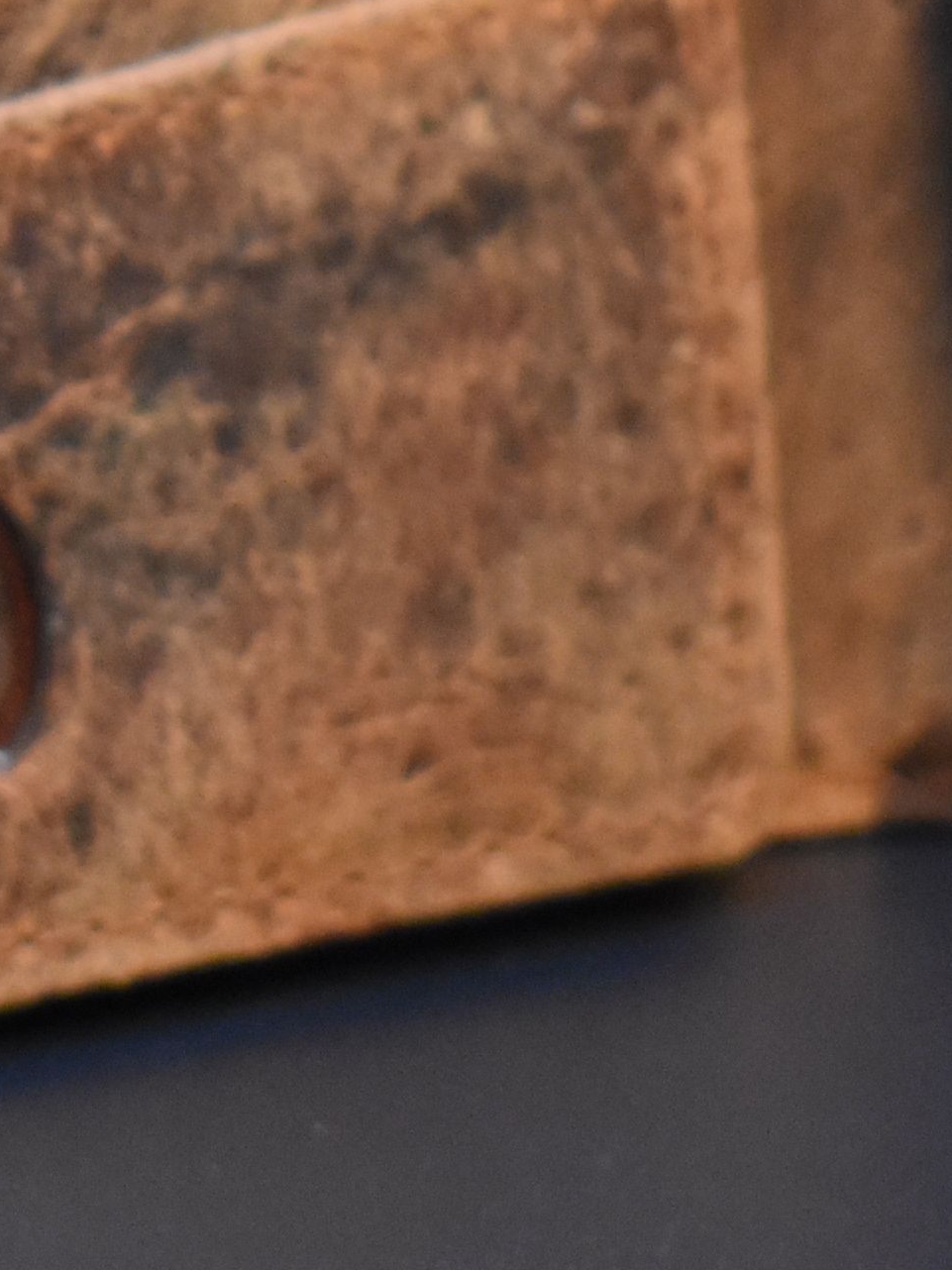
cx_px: 638
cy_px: 65
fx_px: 11885
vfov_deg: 6.1
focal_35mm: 324
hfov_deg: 4.6
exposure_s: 1/60
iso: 2200
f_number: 5.3
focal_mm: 48
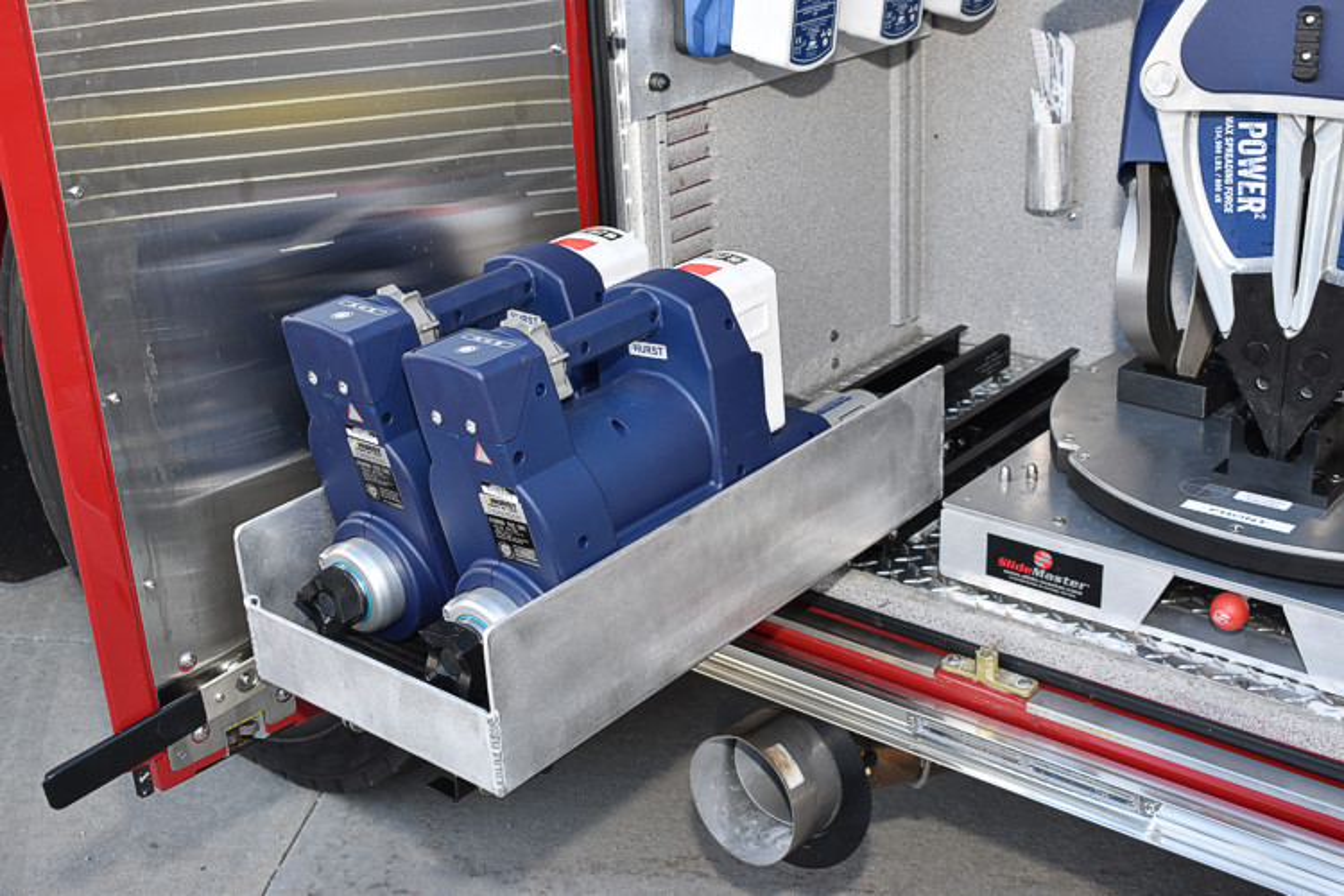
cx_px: 672
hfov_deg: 43.6
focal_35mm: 45
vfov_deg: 29.9
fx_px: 1680
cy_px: 448
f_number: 5.6
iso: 280
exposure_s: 1/125
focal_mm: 30
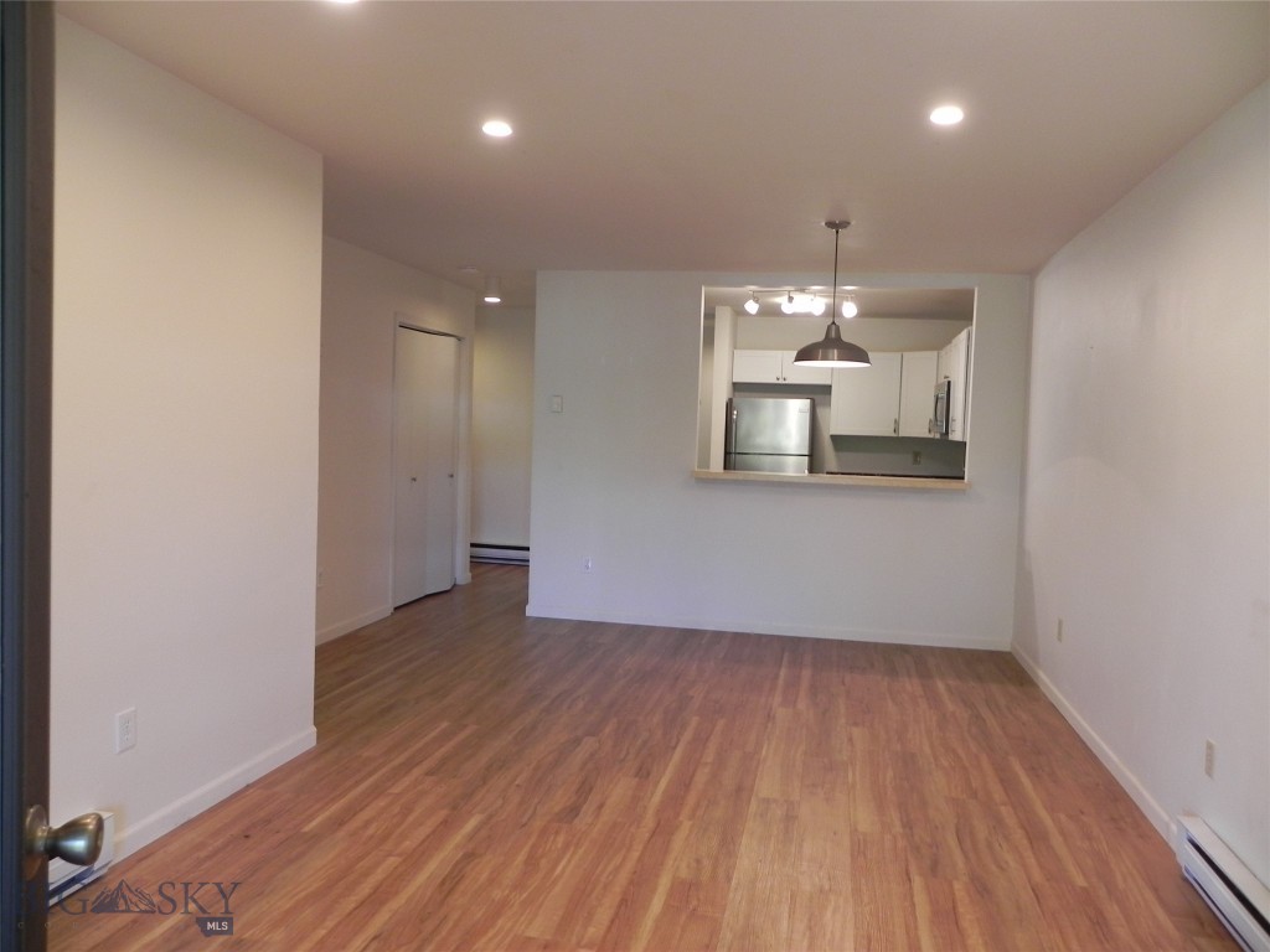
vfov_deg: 53.1
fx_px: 954
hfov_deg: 67.3
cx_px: 635
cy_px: 476
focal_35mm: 26
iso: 160
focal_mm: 4.6
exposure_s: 1/32.6
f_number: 2.8
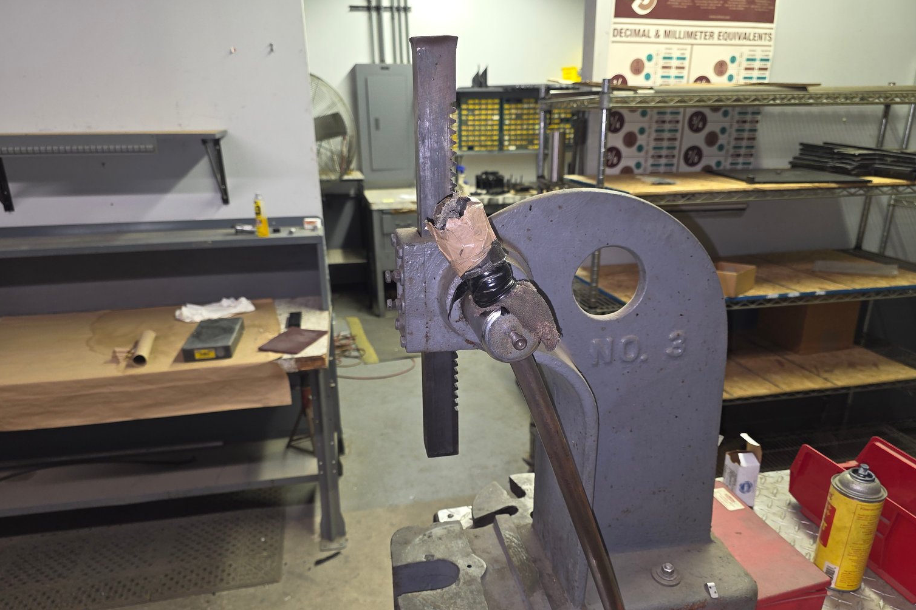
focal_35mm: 24
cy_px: 334
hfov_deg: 73.7
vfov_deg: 53.0
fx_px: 611
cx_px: 458
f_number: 1.7
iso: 100
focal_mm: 6.3
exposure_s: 1/40
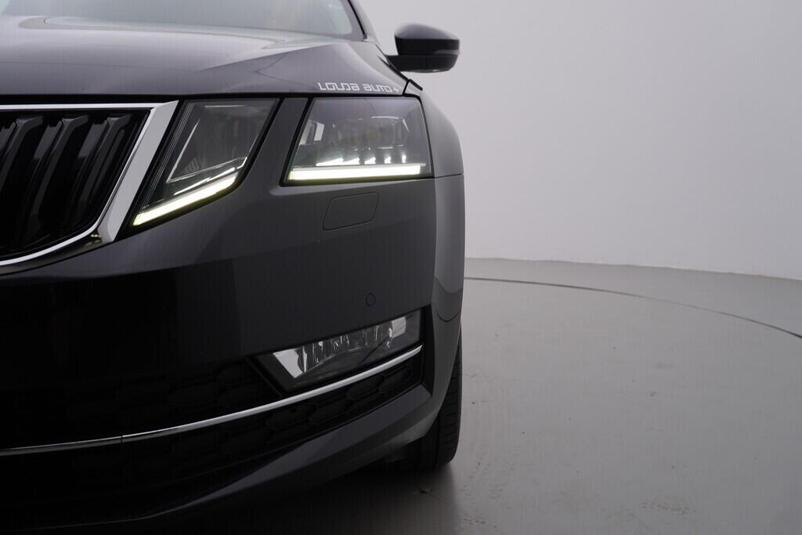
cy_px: 268
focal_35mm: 36
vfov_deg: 36.9
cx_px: 401
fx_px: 802
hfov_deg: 53.1
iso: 125
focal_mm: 24
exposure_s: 1/125
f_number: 5
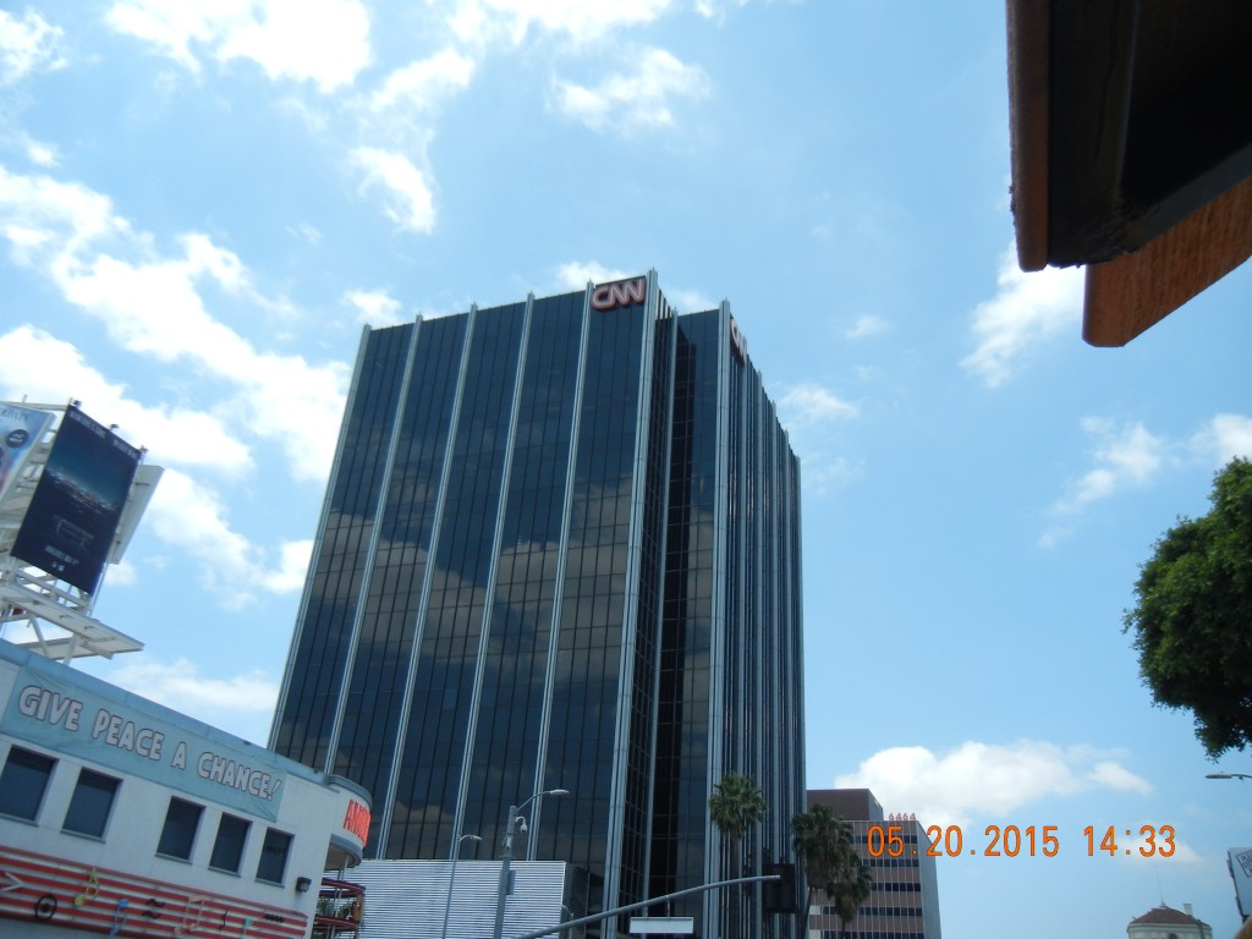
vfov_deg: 46.8
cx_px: 626
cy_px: 470
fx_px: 1085
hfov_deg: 60.0
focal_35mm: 30
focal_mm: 5.4
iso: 160
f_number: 7
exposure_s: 1/293
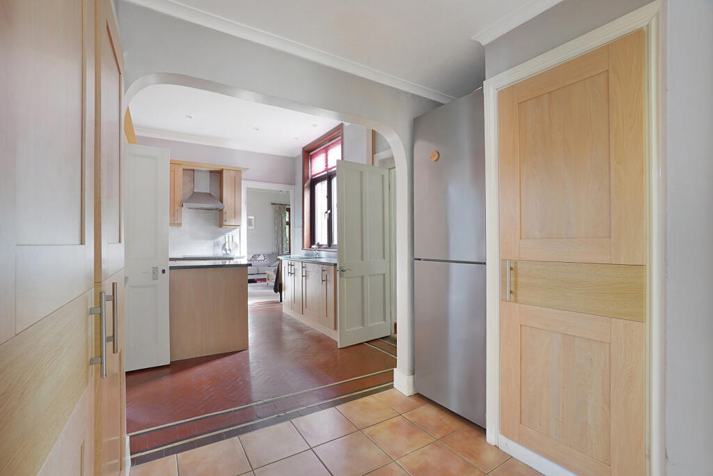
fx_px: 297
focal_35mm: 15
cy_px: 238
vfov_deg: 77.3
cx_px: 356
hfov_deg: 100.4
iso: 200
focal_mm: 10
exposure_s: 1
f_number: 9
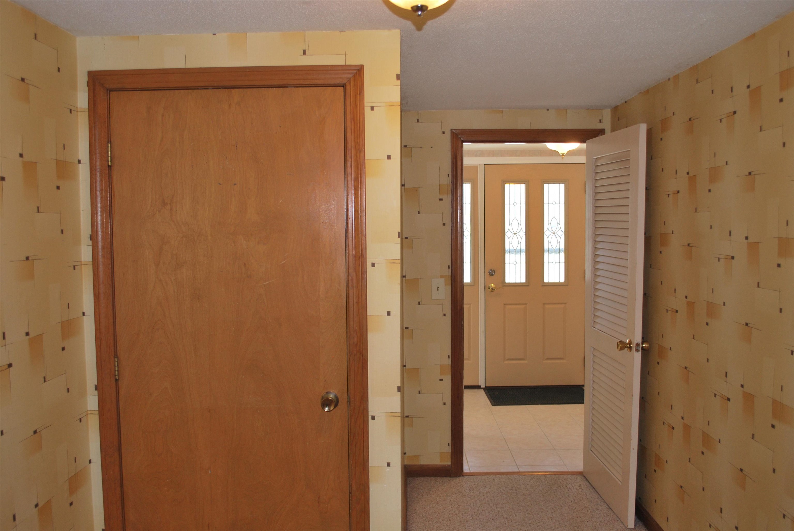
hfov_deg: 61.9
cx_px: 397
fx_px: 662
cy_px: 266
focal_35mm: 30
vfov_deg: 43.7
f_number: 3.8
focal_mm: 20
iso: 200
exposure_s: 1/60
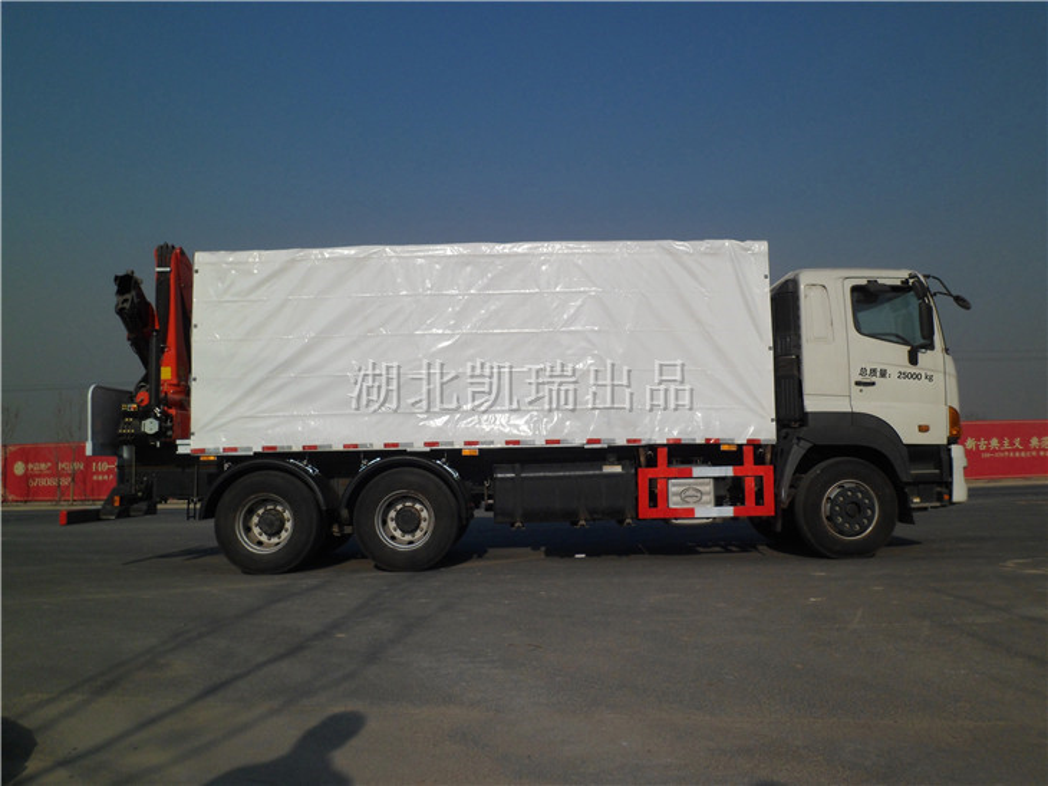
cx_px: 524
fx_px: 908
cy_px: 393
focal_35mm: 30
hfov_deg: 60.0
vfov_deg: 46.8
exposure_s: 1/350
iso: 80
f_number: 9.9
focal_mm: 5.7
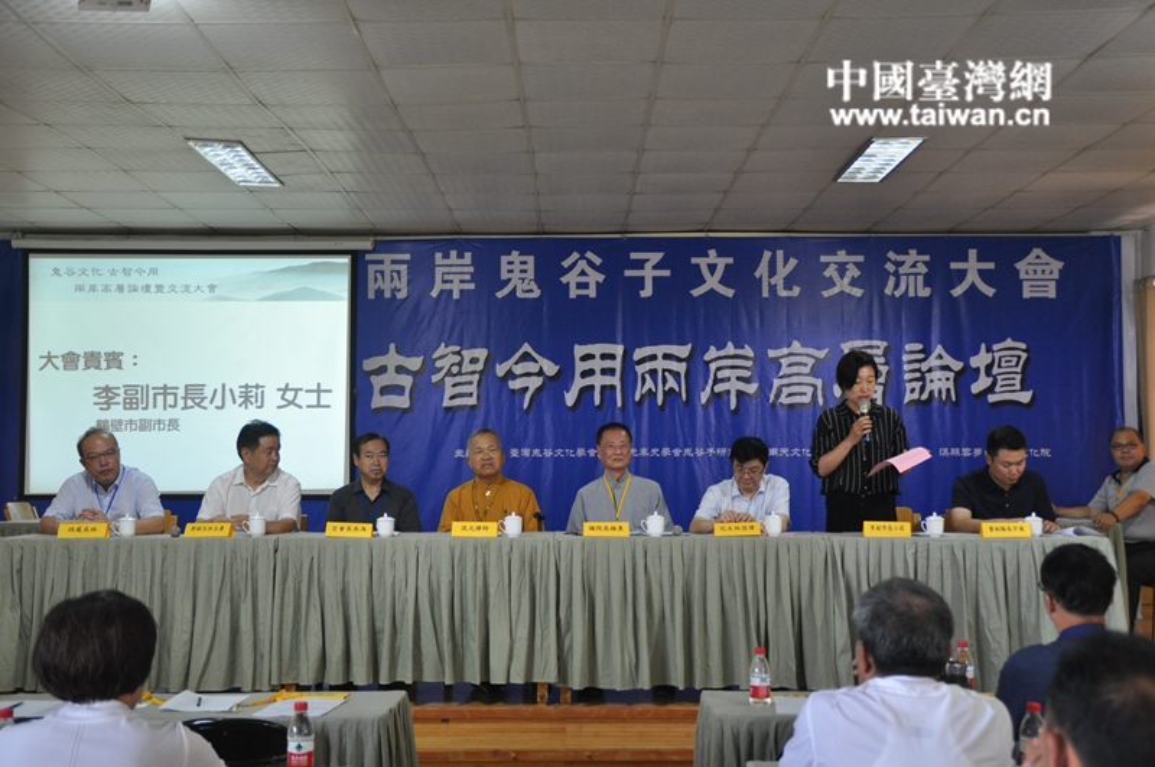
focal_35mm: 48
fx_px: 1538
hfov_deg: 41.2
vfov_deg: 28.0
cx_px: 578
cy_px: 384
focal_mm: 32
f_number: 4.8
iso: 800
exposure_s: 1/90
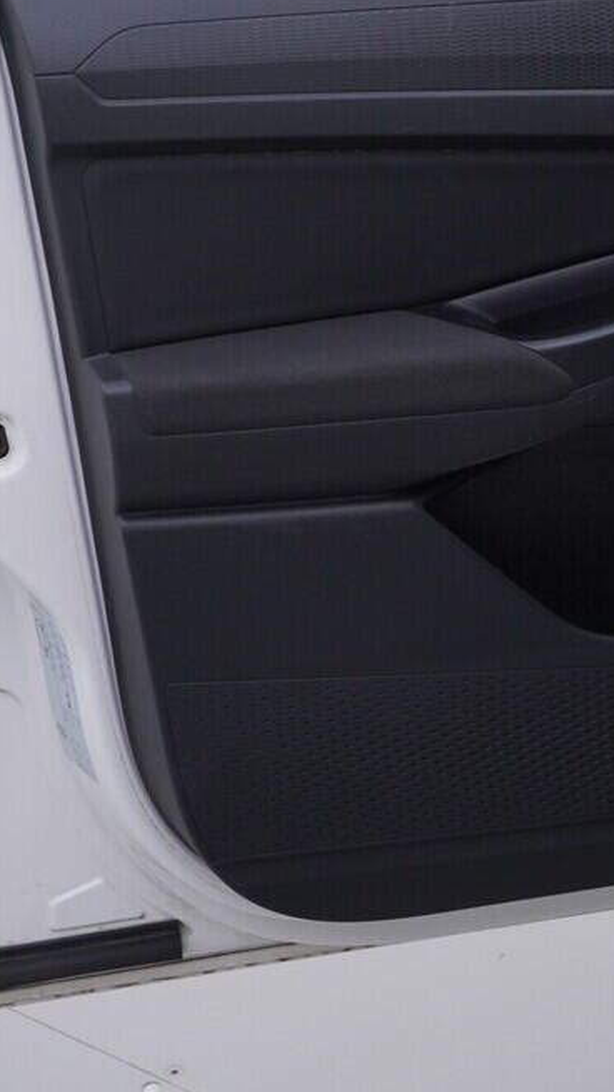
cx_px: 395
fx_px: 2402
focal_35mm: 83
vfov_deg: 25.3
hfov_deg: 14.5
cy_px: 294
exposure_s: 1/80
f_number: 4
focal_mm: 24
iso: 125
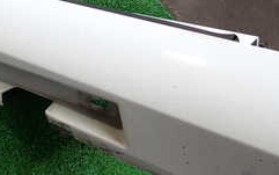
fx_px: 502
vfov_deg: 19.7
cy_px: 56
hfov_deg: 30.4
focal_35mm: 66
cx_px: 64
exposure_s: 1/80
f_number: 2
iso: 100
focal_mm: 4.5
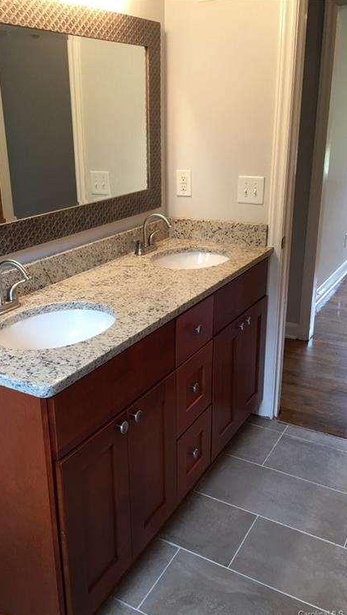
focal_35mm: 32
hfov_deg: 36.5
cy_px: 308
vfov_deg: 61.0
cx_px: 134
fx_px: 523
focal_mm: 4.15
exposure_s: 1/15
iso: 25
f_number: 2.2
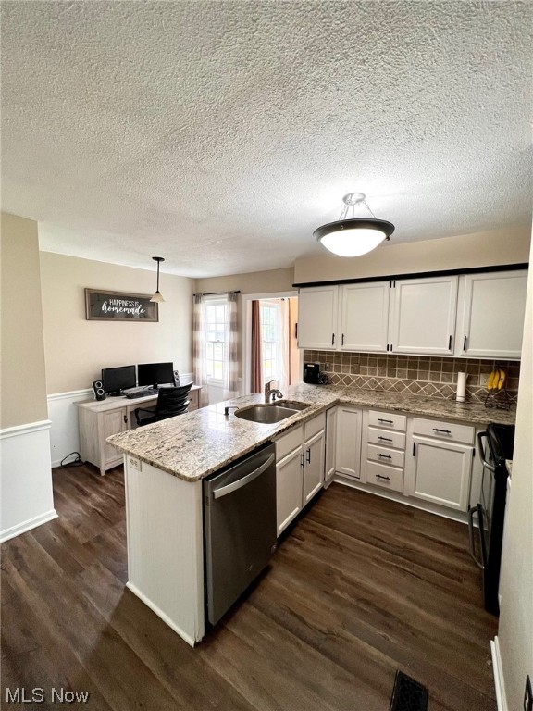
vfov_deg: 106.2
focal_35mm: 13
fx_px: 267
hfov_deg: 89.9
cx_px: 266
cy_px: 356
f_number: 1.8
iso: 125
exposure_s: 1/120
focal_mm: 1.57
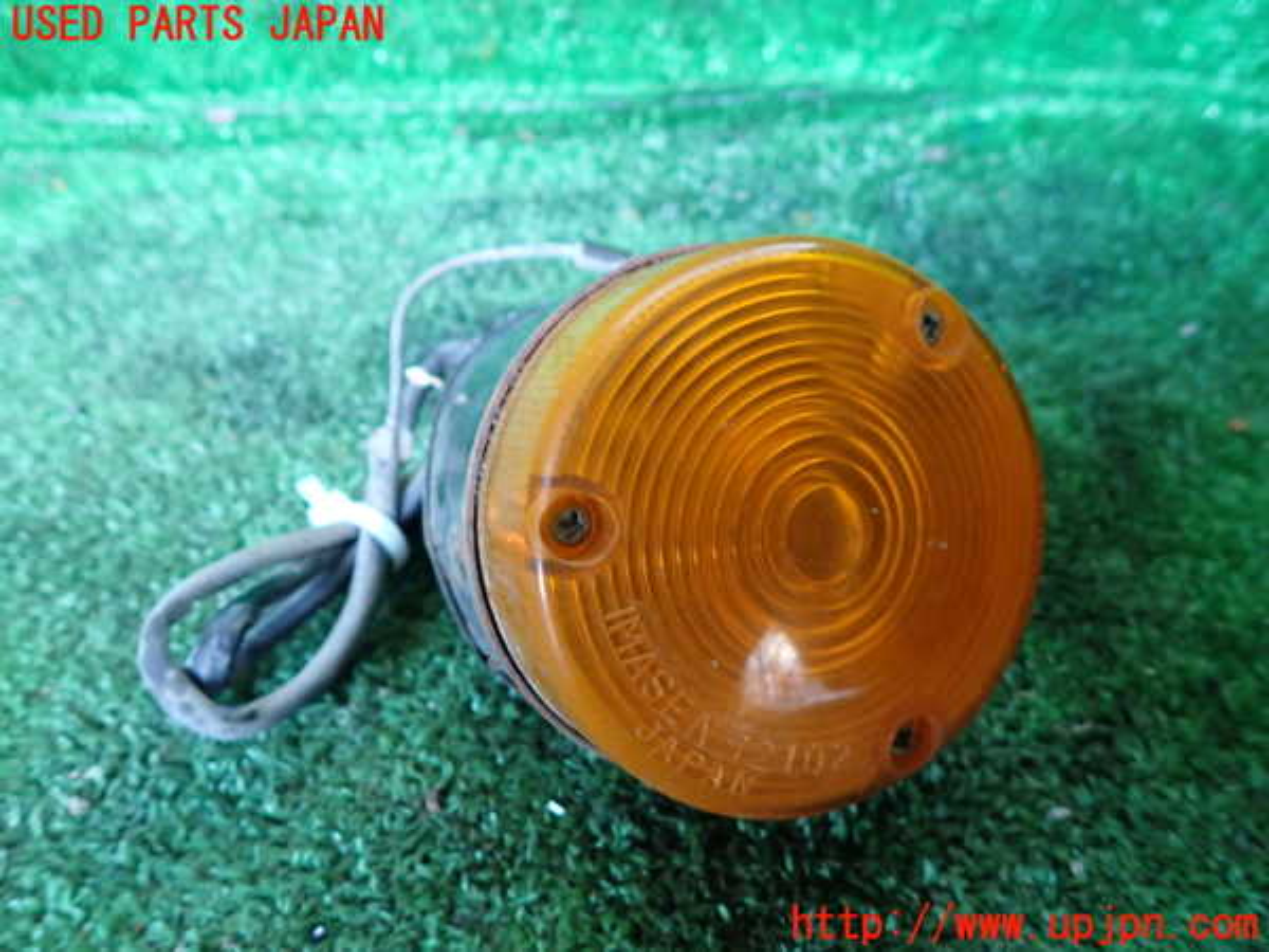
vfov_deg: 54.9
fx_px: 916
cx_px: 634
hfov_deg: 69.4
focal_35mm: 25
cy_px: 476
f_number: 2
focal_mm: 4.5
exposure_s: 1/30
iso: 500
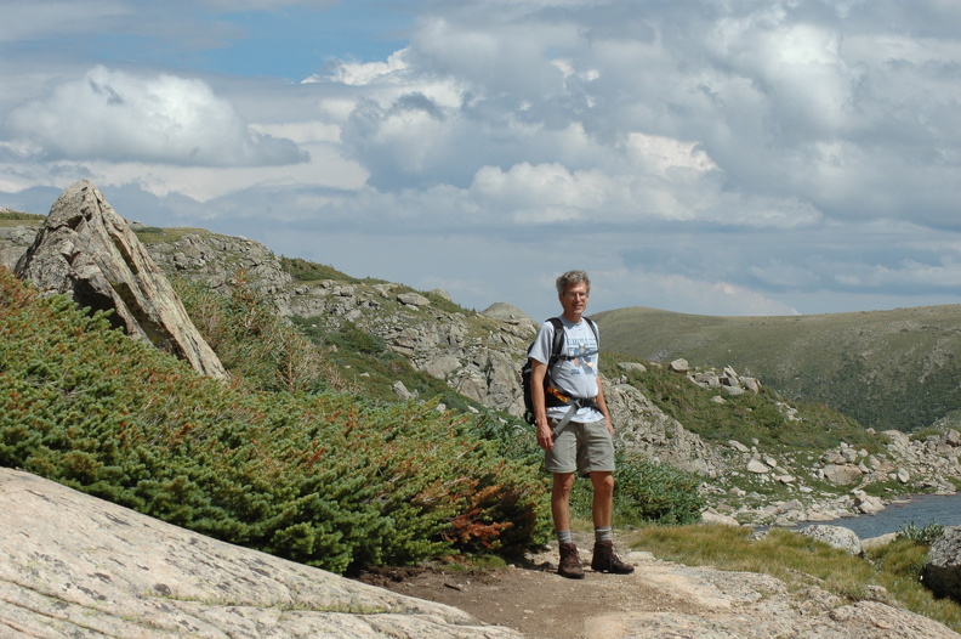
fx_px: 2799
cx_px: 480
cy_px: 320
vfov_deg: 13.0
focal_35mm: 105
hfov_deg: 19.5
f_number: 11
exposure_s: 1/320
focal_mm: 70
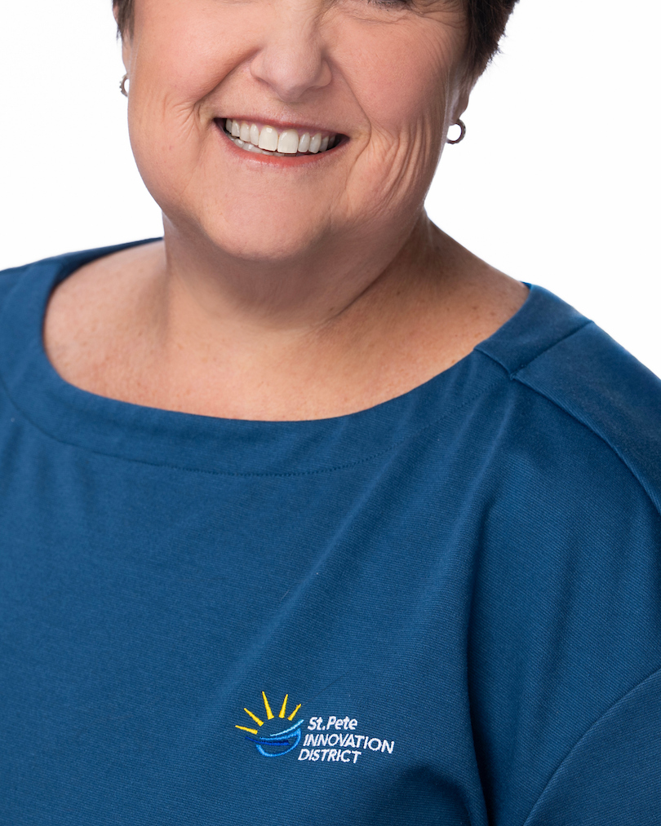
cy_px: 288
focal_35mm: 209
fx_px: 5112
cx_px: 13
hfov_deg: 7.4
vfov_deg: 9.2
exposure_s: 1/200
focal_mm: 94
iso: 100
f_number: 5
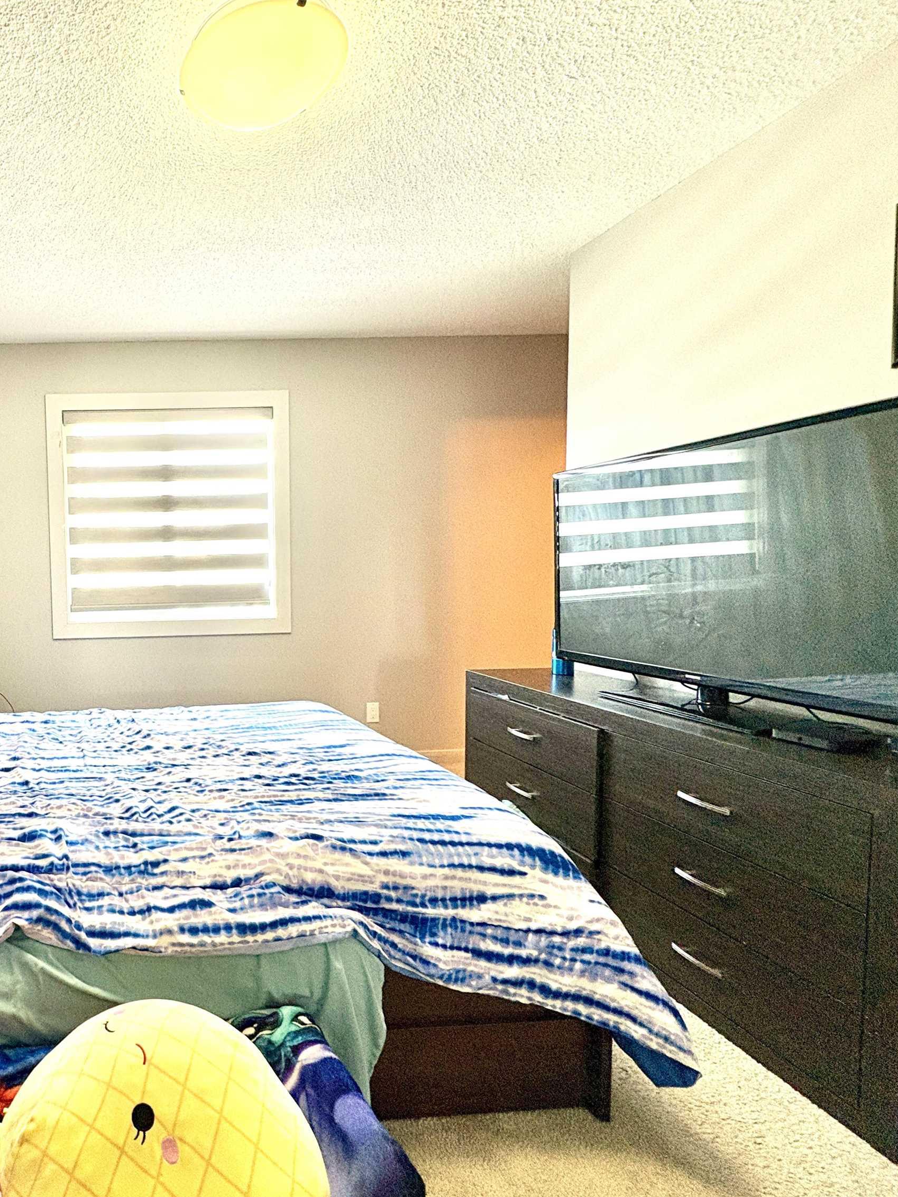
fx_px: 657
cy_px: 608
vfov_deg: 84.7
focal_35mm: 19
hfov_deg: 59.6
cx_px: 109
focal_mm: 2.22
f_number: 2.2
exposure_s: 1/60
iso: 250
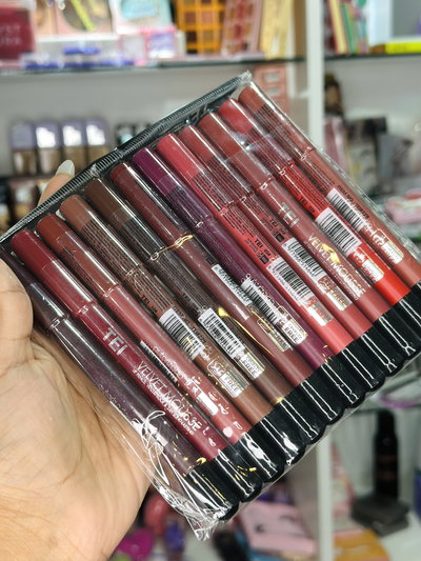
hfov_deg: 30.3
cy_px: 280
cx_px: 210
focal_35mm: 48
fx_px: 778
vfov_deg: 39.6
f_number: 1.78
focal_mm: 6.86
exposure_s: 1/100
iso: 80
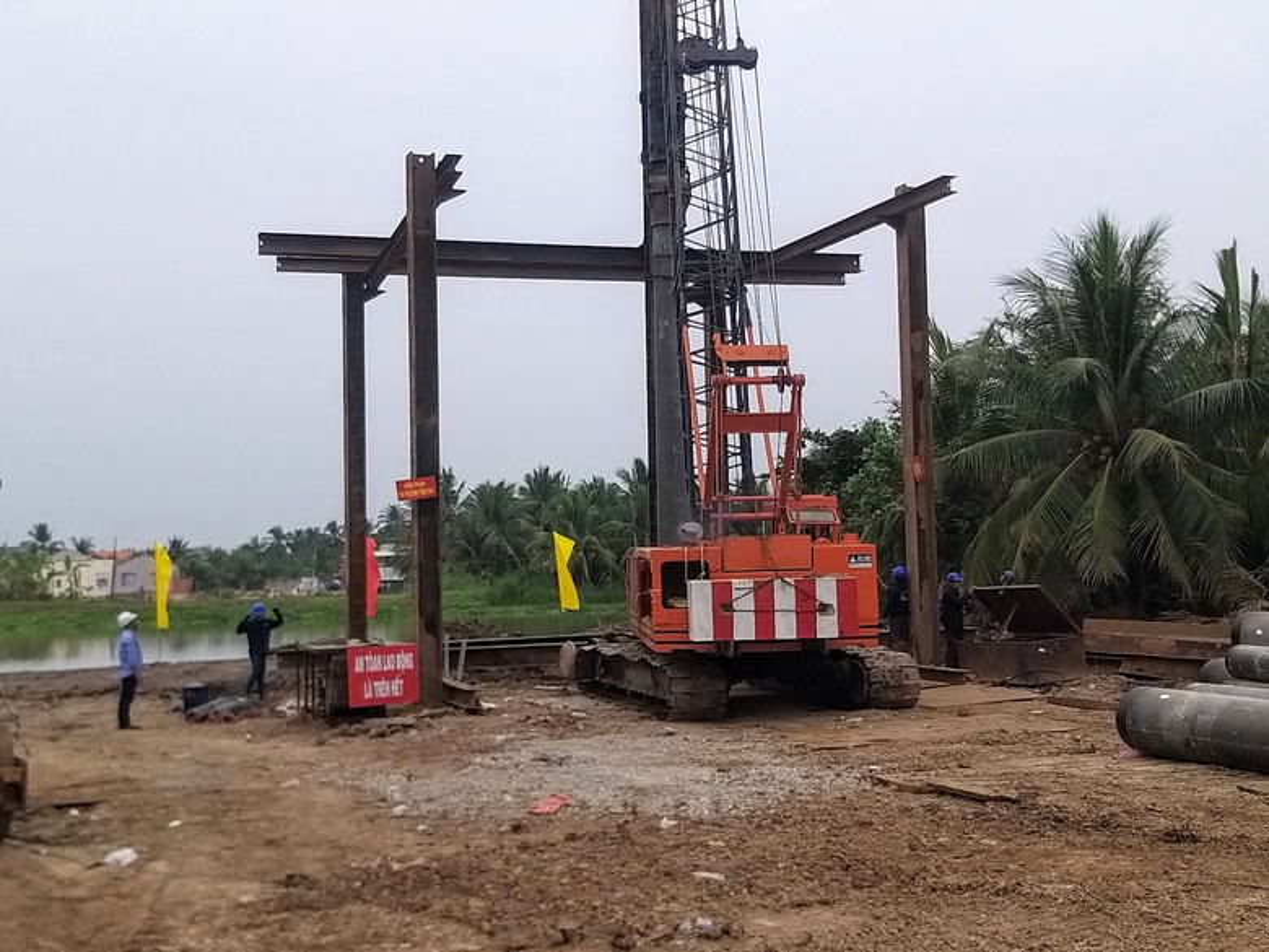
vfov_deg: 51.4
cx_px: 634
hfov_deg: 65.3
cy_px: 476
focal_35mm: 27
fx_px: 990
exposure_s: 1/1921
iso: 50
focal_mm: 3.93
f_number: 1.7
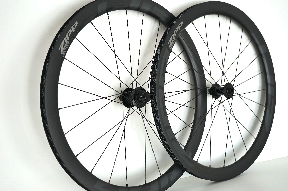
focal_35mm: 51
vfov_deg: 26.4
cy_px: 96
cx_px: 144
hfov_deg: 38.9
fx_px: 408
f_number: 4.5
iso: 320
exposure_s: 1/160
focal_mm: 51
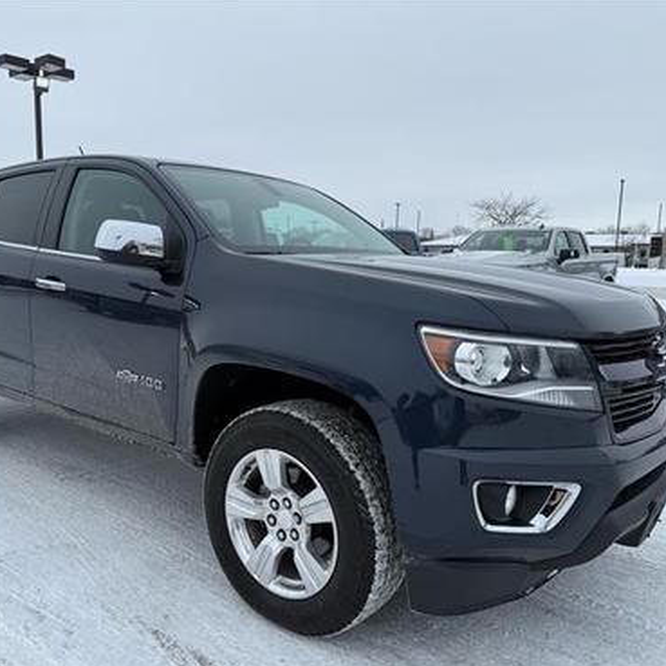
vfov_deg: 55.6
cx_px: 260
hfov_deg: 55.1
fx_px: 631
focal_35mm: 29
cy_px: 338
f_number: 1.78
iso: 80
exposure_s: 1/1727
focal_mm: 6.76
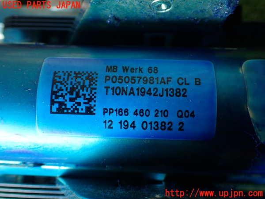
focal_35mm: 32
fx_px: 245
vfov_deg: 44.2
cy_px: 100
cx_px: 132
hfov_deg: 56.8
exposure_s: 1/40
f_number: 2.4
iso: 200
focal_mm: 5.79
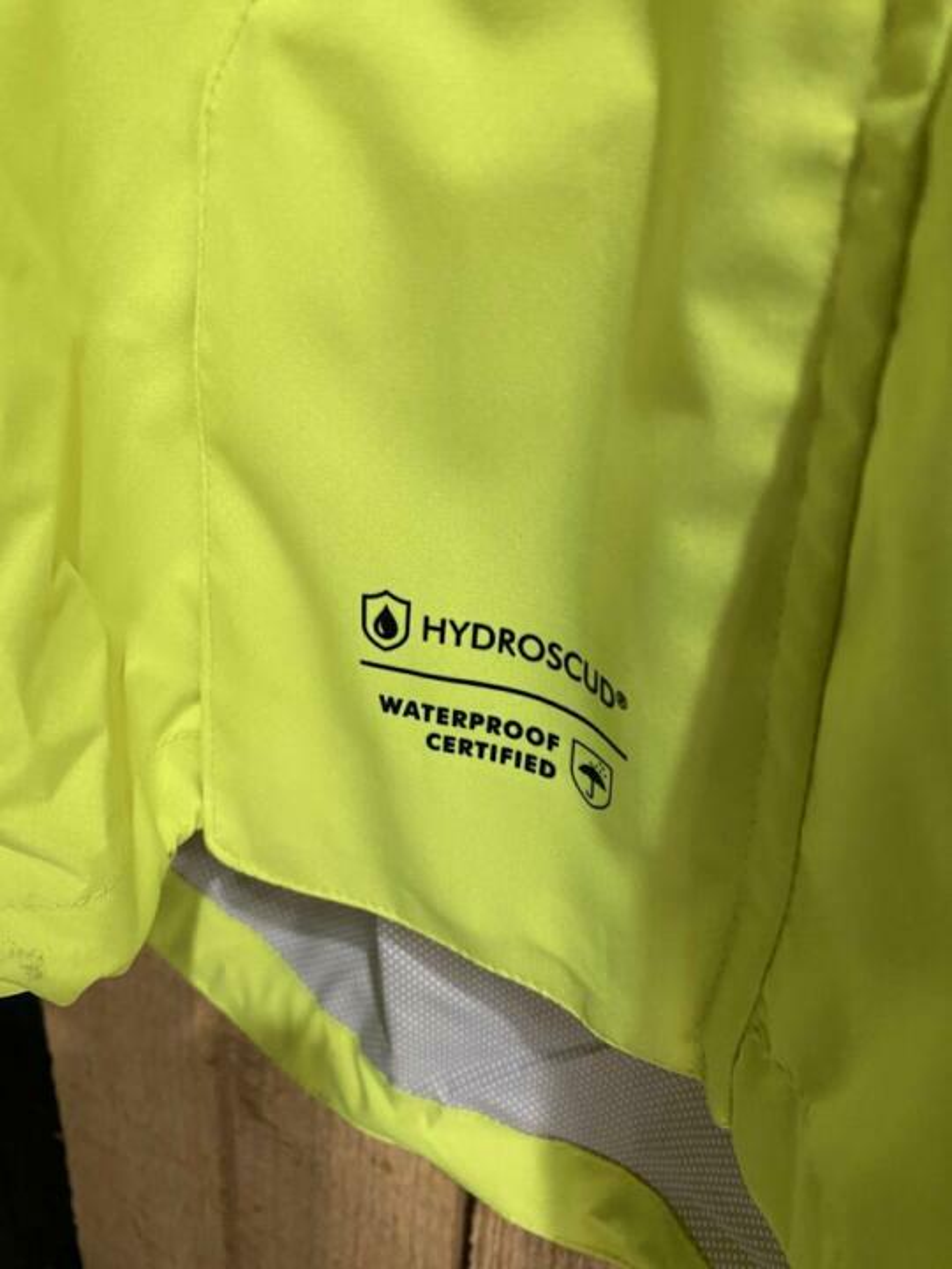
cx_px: 476
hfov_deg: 53.1
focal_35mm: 26
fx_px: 953
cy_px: 634
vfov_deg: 67.3
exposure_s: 1/50
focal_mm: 4.25
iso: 320
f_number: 1.8
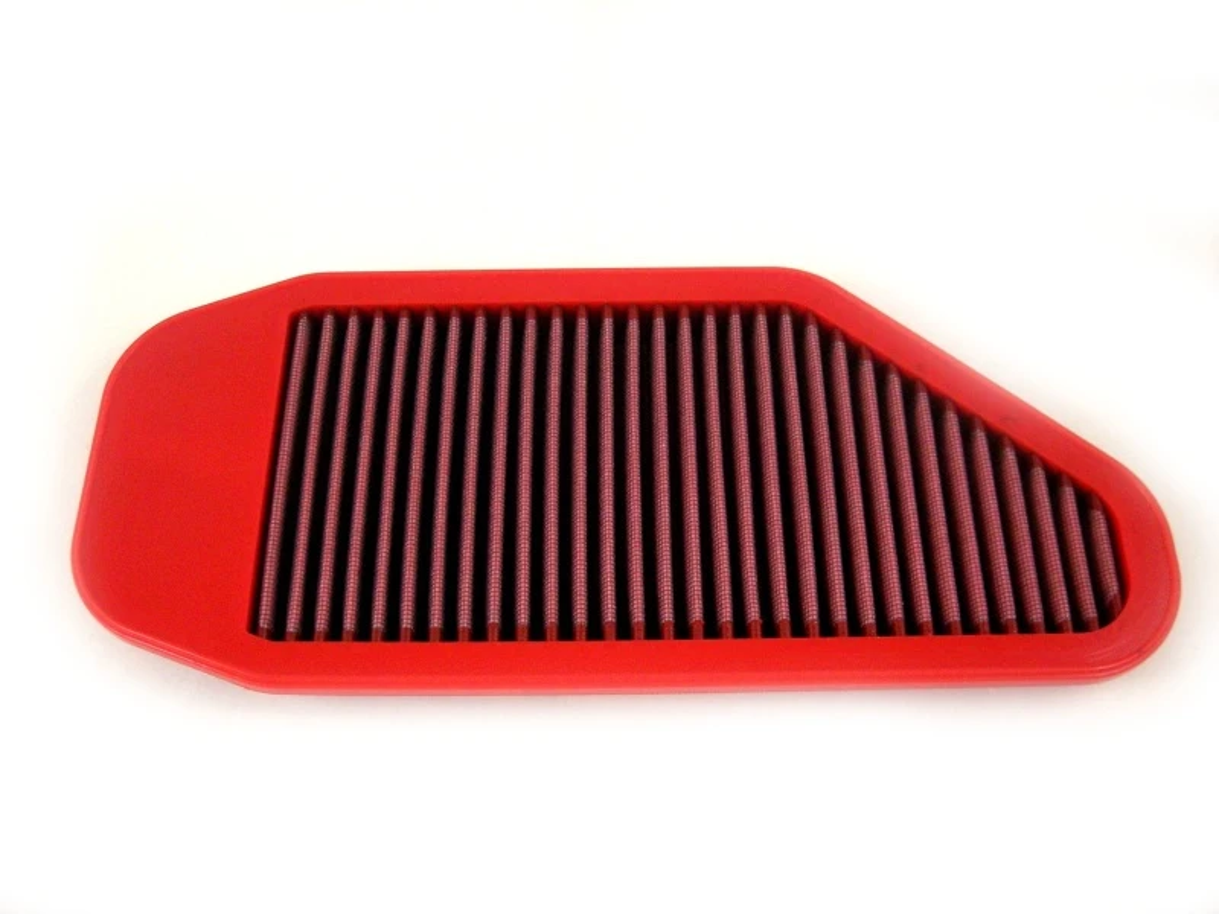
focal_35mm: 35
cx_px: 610
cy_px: 457
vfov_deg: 40.7
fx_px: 1233
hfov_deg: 52.6
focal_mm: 5.7
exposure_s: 1/51.4
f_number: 2.8
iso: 287
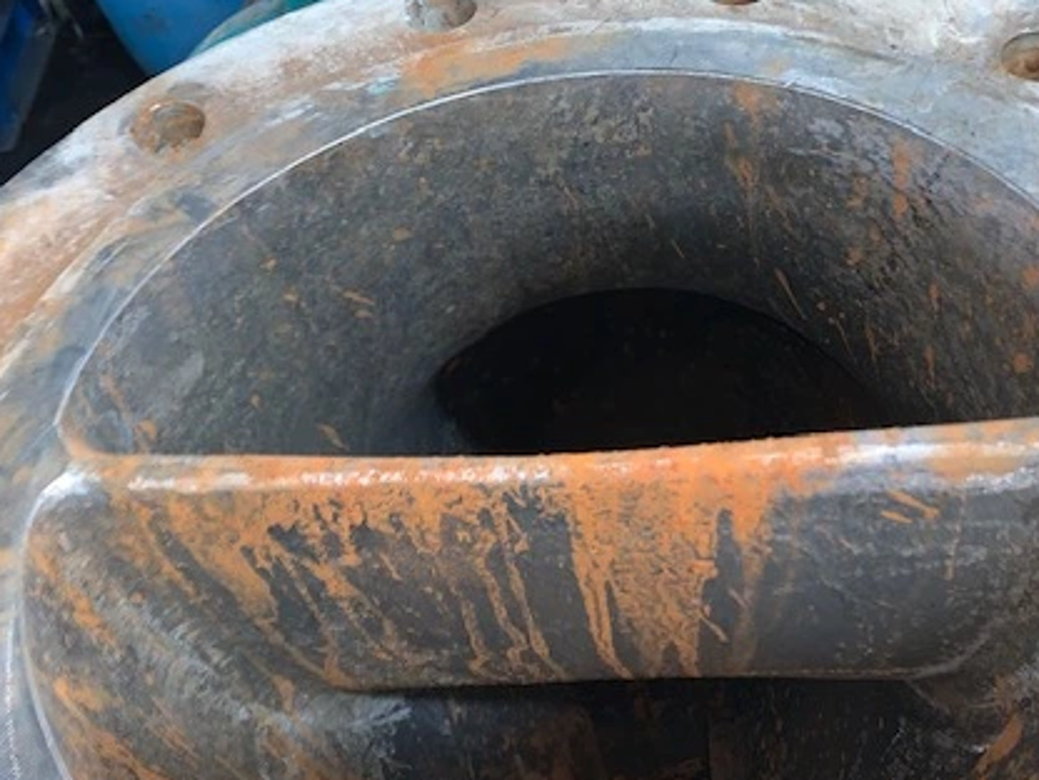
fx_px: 1201
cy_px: 538
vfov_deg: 35.5
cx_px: 515
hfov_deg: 46.8
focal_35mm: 40
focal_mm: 4.25
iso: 50
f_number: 1.8
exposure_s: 1/5
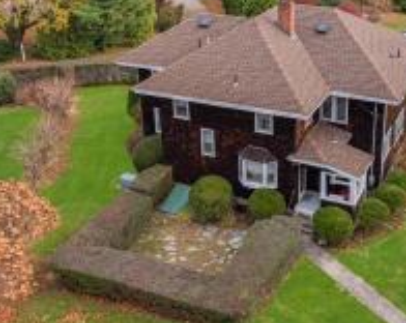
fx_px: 576
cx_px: 272
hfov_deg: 38.4
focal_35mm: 48
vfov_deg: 30.8
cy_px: 77
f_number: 2.8
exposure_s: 1/60
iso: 100
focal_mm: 12.29
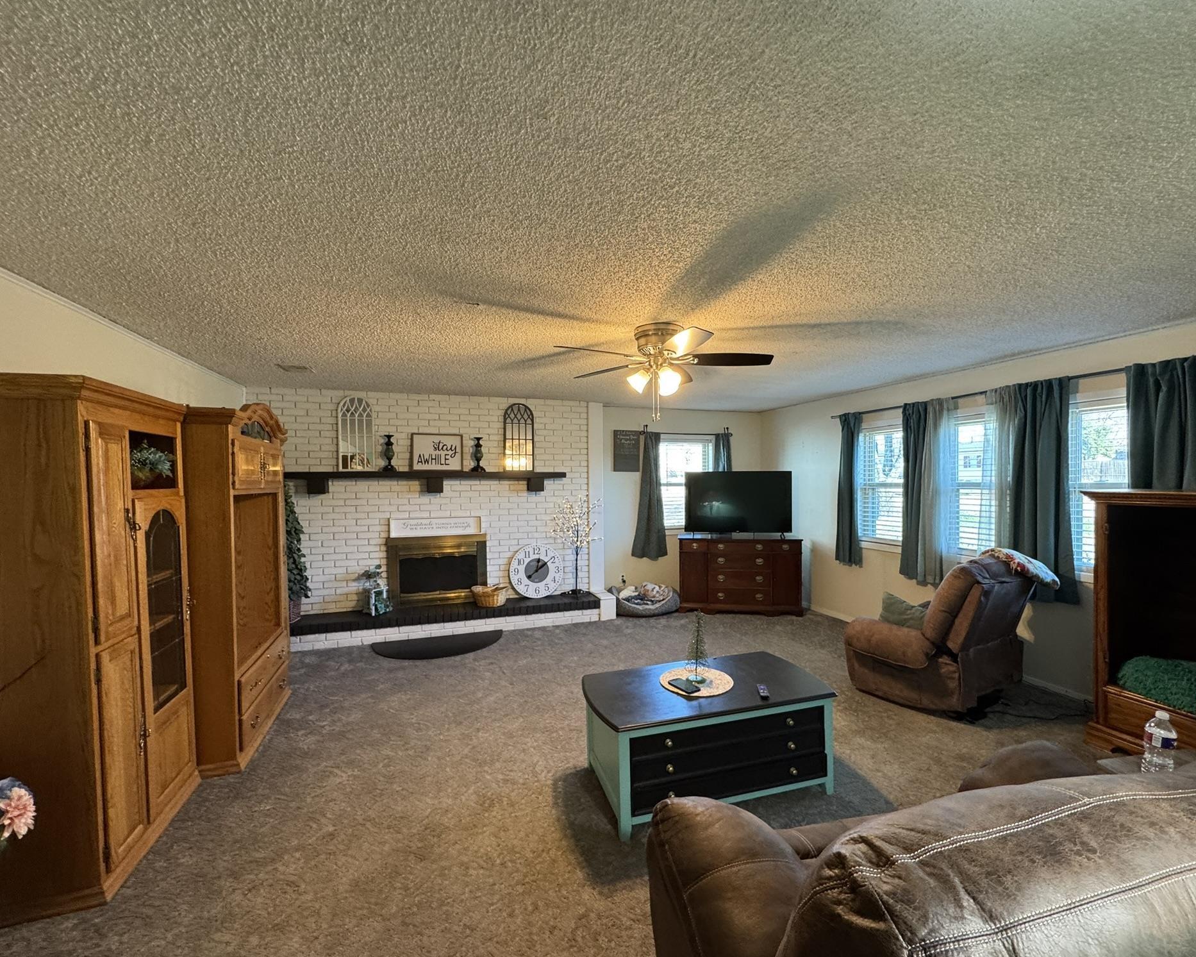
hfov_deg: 96.8
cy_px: 489
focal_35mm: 15
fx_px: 531
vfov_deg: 84.0
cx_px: 615
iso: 250
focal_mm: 2.22
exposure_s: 1/60
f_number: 2.2
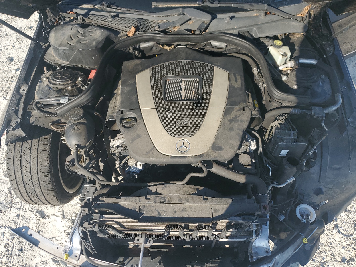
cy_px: 134
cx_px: 178
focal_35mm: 26
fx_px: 267
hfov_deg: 67.3
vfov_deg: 53.1
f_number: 1.5
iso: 50
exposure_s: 1/1250
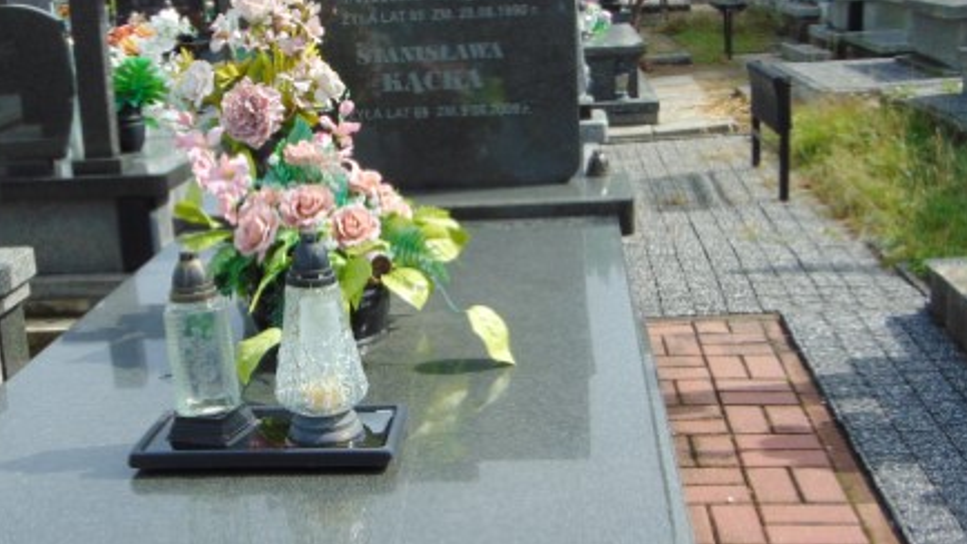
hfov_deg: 39.0
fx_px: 1359
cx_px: 372
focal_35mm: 53
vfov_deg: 22.6
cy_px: 276
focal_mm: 5.8
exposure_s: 1/640
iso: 80
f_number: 3.2
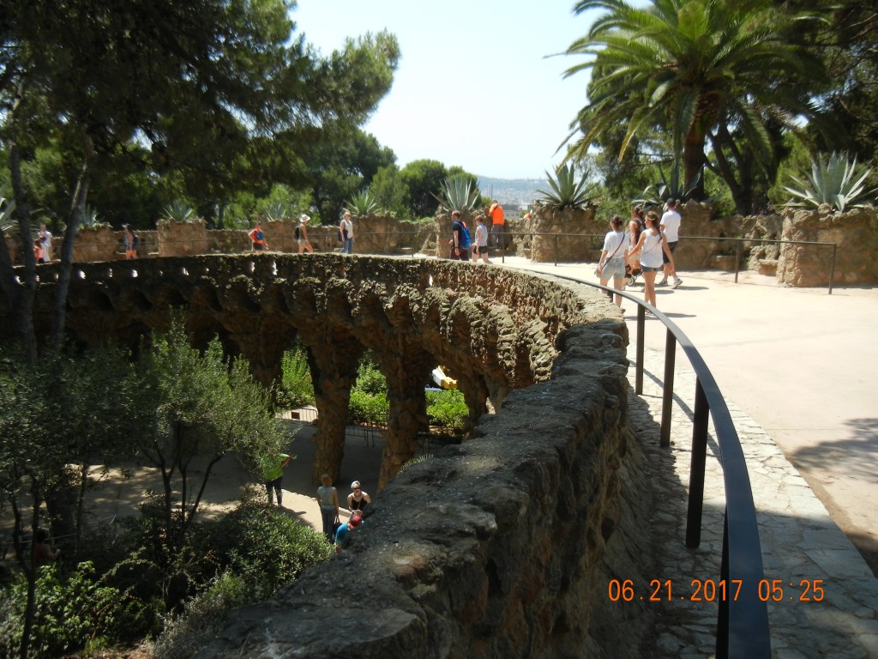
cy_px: 330
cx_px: 439
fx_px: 761
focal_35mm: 30
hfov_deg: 60.0
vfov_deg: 46.8
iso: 160
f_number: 3.5
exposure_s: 1/892
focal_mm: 5.4
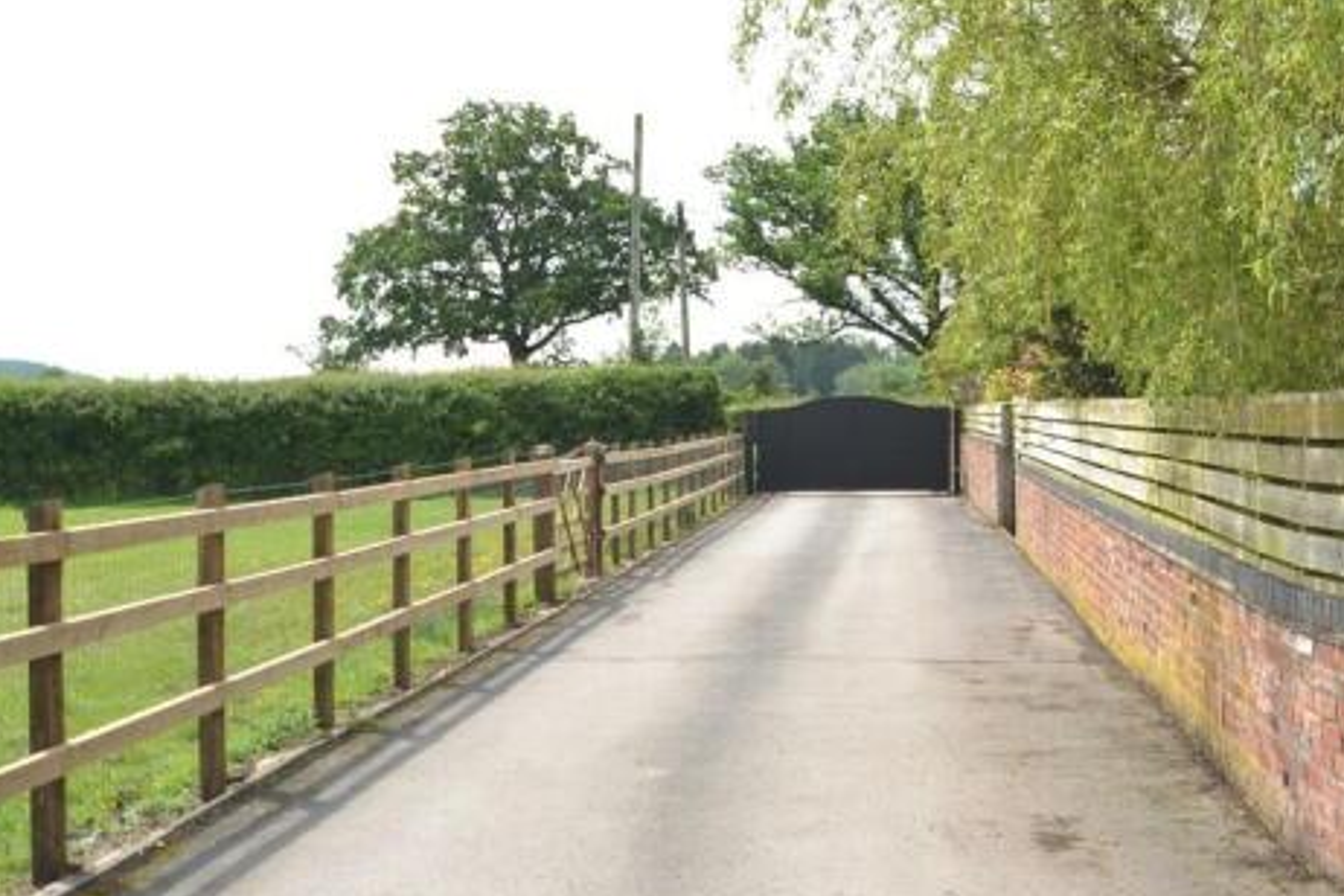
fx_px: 1904
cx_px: 889
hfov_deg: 38.5
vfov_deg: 26.5
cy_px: 397
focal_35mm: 51
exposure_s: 1/200
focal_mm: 24
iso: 100
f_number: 8
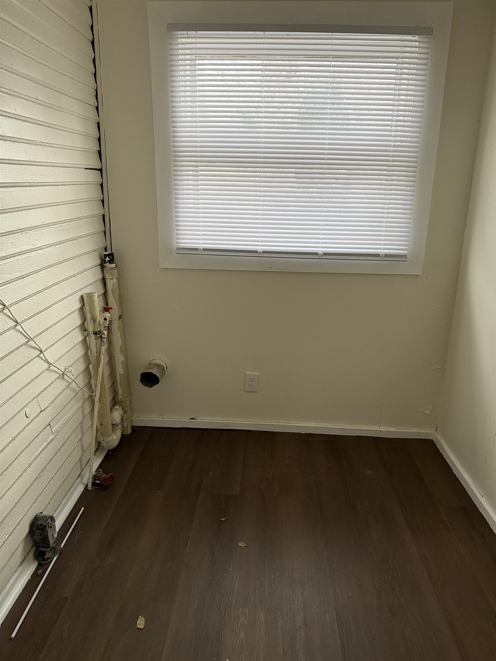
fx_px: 459
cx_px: 248
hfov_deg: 56.8
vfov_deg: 71.6
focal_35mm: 24
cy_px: 330
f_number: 1.78
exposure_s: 1/60
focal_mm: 6.76
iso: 400
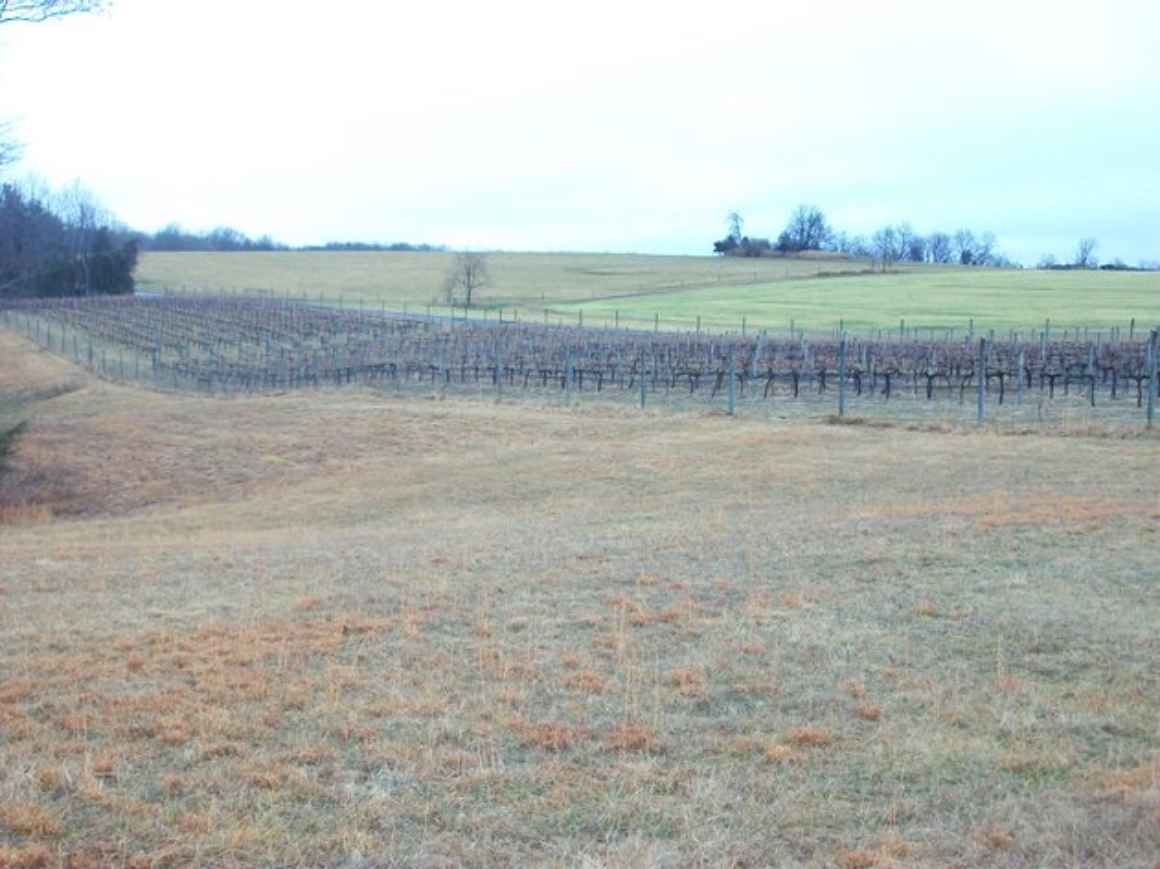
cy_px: 434
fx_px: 1776
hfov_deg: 36.2
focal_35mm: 53
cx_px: 580
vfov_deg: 27.5
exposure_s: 1/160
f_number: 3.6
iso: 80
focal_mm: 8.8
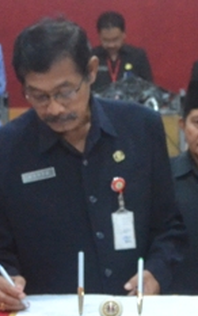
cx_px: 133
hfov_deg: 9.6
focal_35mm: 136
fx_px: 1172
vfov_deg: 15.3
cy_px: 228
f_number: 3.5
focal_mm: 18
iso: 2200
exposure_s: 1/15
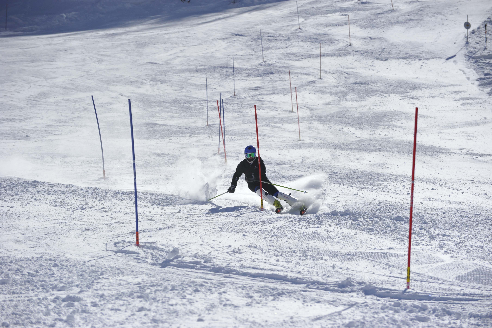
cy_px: 164
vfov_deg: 9.5
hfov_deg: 14.2
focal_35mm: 145
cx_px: 246
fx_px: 1980
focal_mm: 145
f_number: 6.7
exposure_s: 1/8000
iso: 640
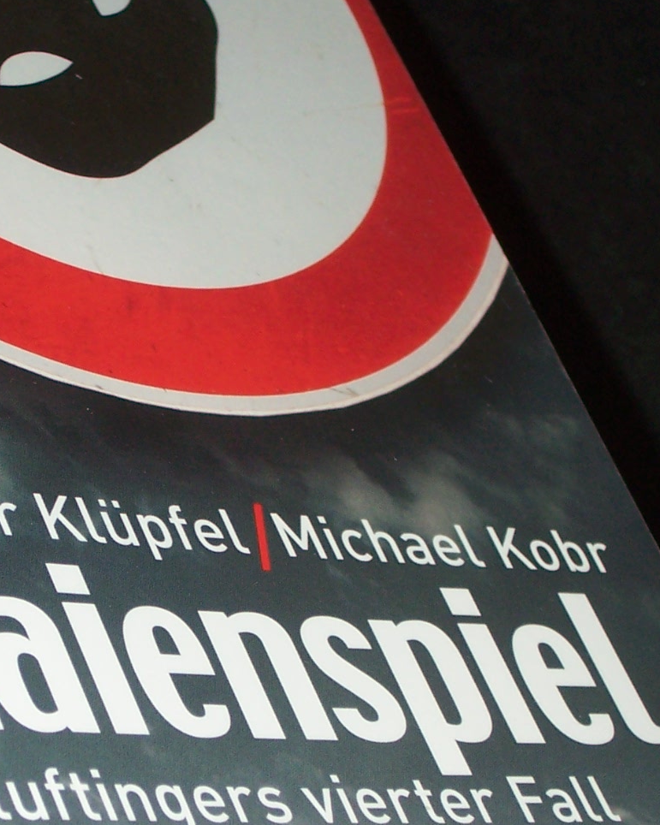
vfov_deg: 12.5
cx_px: 72
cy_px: 586
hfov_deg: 10.0
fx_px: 3761
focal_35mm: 154
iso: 80
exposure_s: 1/80
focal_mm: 11
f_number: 3.6
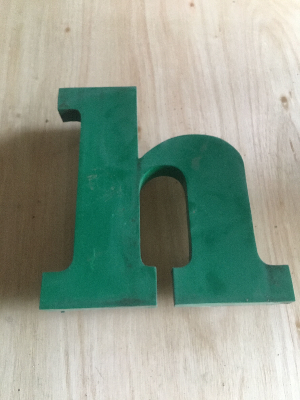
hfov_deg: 48.2
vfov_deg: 61.7
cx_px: 150
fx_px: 335
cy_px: 200
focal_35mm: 29
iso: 200
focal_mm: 4.15
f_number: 2.2
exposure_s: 1/33
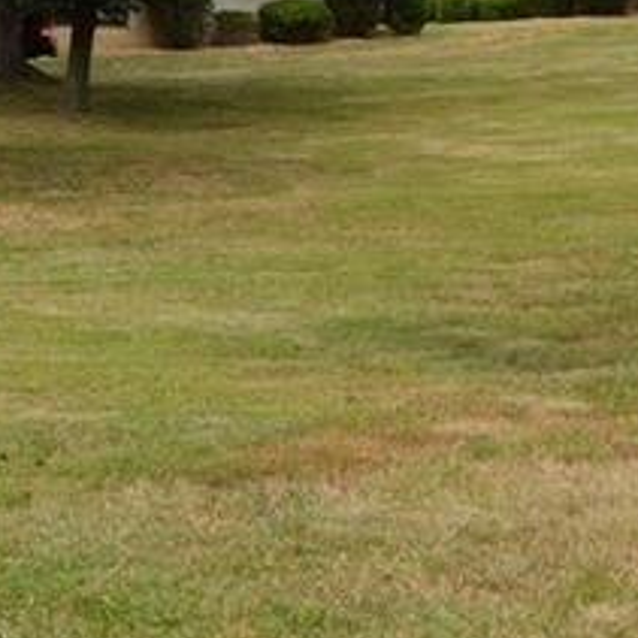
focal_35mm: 87
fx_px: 1814
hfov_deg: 19.9
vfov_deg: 18.9
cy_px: -107
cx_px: 444
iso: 100
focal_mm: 18
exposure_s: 1/200
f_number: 6.3
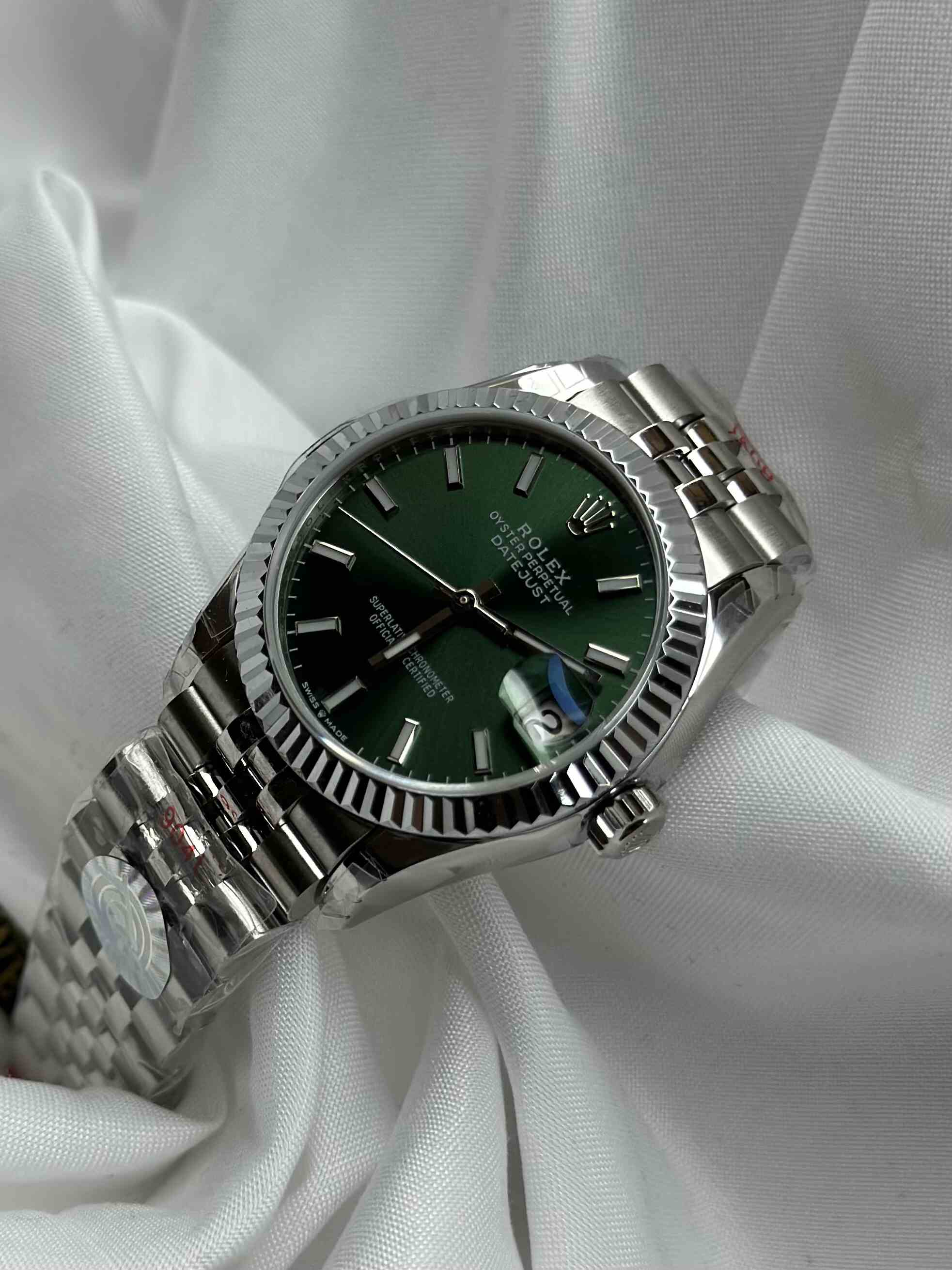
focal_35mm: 48
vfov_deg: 39.7
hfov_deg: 30.3
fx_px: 1760
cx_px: 476
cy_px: 635
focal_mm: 6.86
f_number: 1.78
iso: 80
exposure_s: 1/858
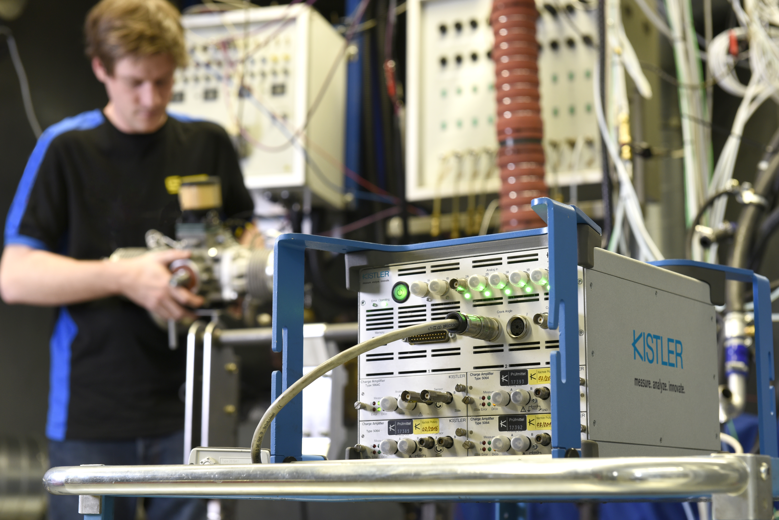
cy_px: 260
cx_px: 390
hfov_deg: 32.4
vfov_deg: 21.9
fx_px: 1342
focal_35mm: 62
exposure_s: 1/15
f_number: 5.6
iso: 800
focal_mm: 62
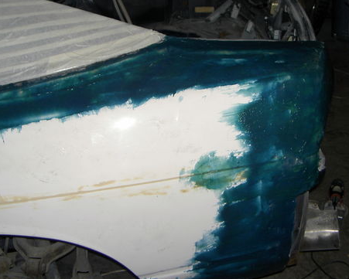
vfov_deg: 28.1
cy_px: 134
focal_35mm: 54
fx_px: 558
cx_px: 207
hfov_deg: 34.6
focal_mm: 8
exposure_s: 1/60
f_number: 2.8
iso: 100
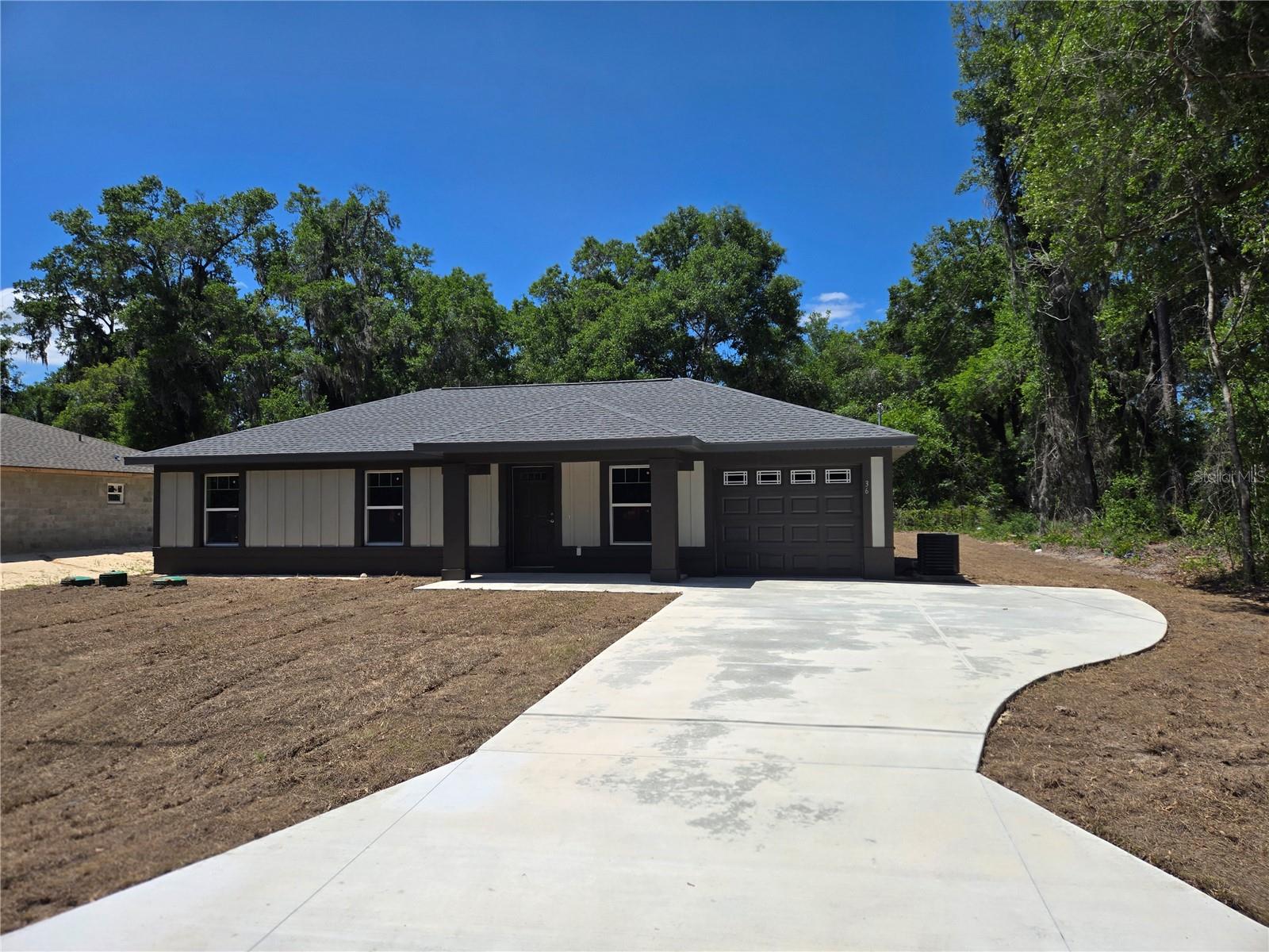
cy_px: 476
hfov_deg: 73.9
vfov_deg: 58.9
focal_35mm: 23
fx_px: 843
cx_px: 634
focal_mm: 5.4
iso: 25
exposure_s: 1/2708
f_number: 1.8
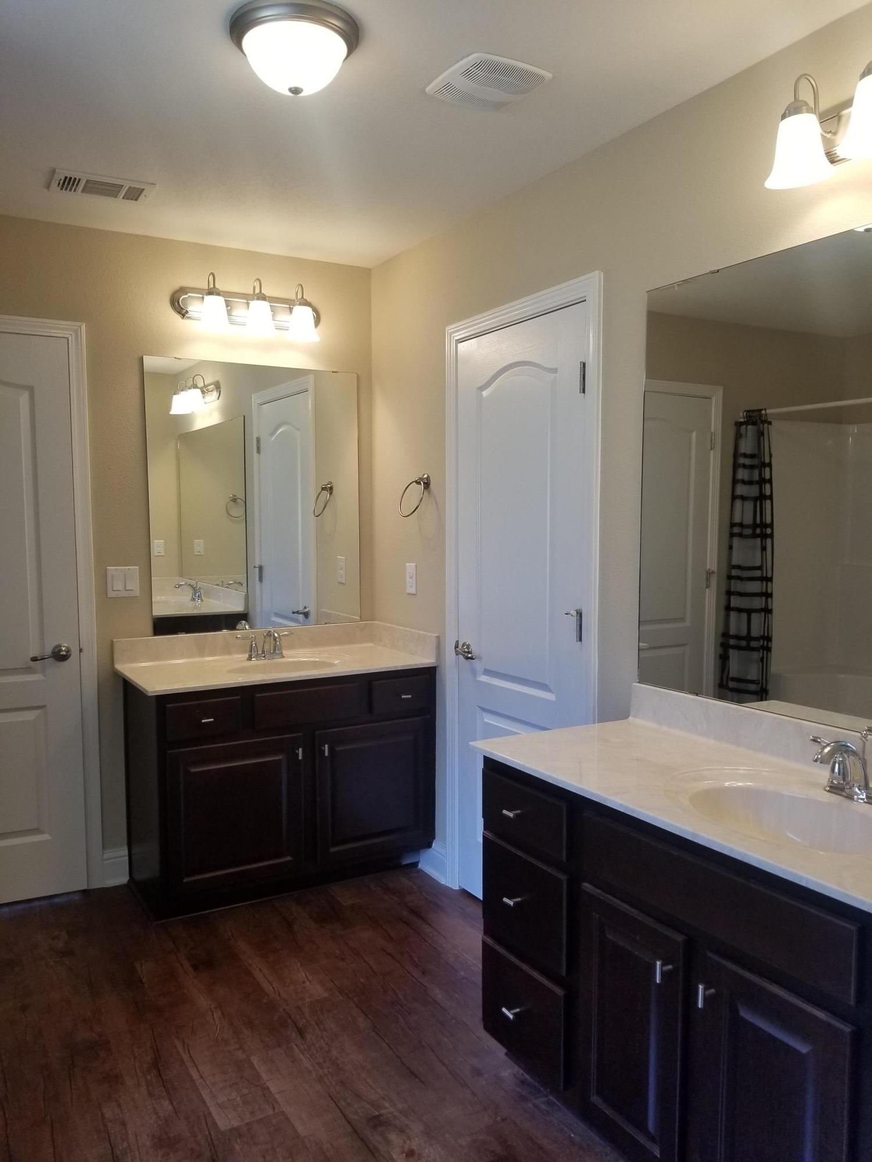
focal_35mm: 26
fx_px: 873
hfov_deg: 53.1
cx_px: 436
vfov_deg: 67.3
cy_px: 581
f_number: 1.7
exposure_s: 1/60
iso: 100
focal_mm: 4.3
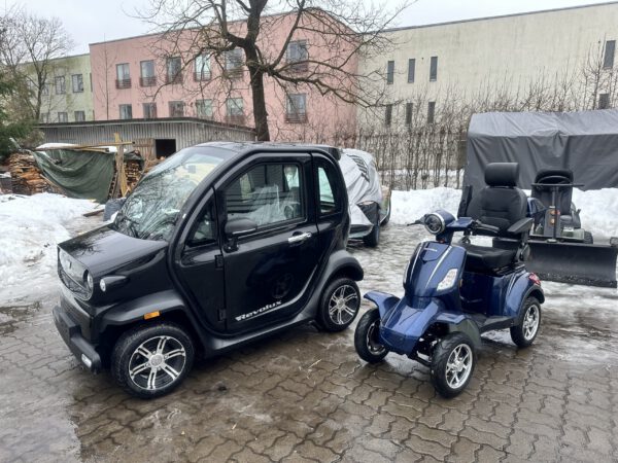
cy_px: 232
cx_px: 309
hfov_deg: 71.6
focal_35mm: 24
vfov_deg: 56.8
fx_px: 428
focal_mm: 6.86
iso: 64
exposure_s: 1/139
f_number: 1.78
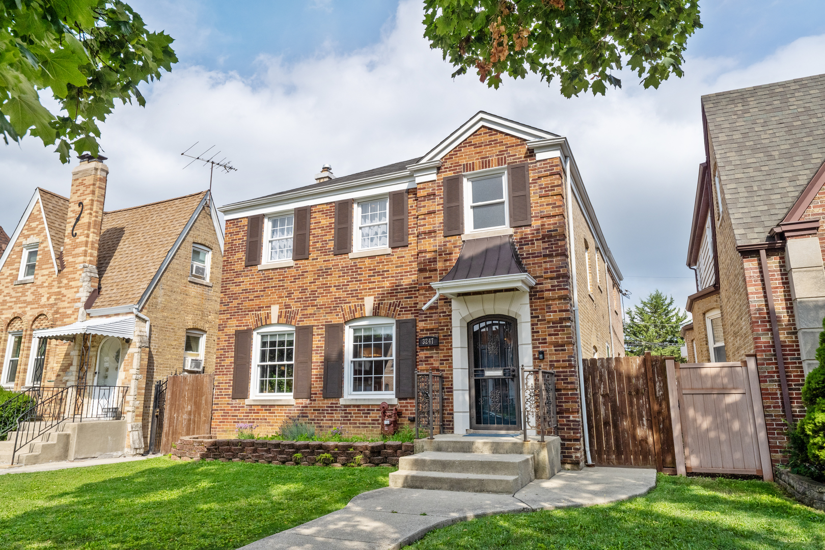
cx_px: 412
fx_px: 550
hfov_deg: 73.7
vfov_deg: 53.1
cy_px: 275
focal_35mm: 24
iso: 320
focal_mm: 24
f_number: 8
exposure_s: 1/800
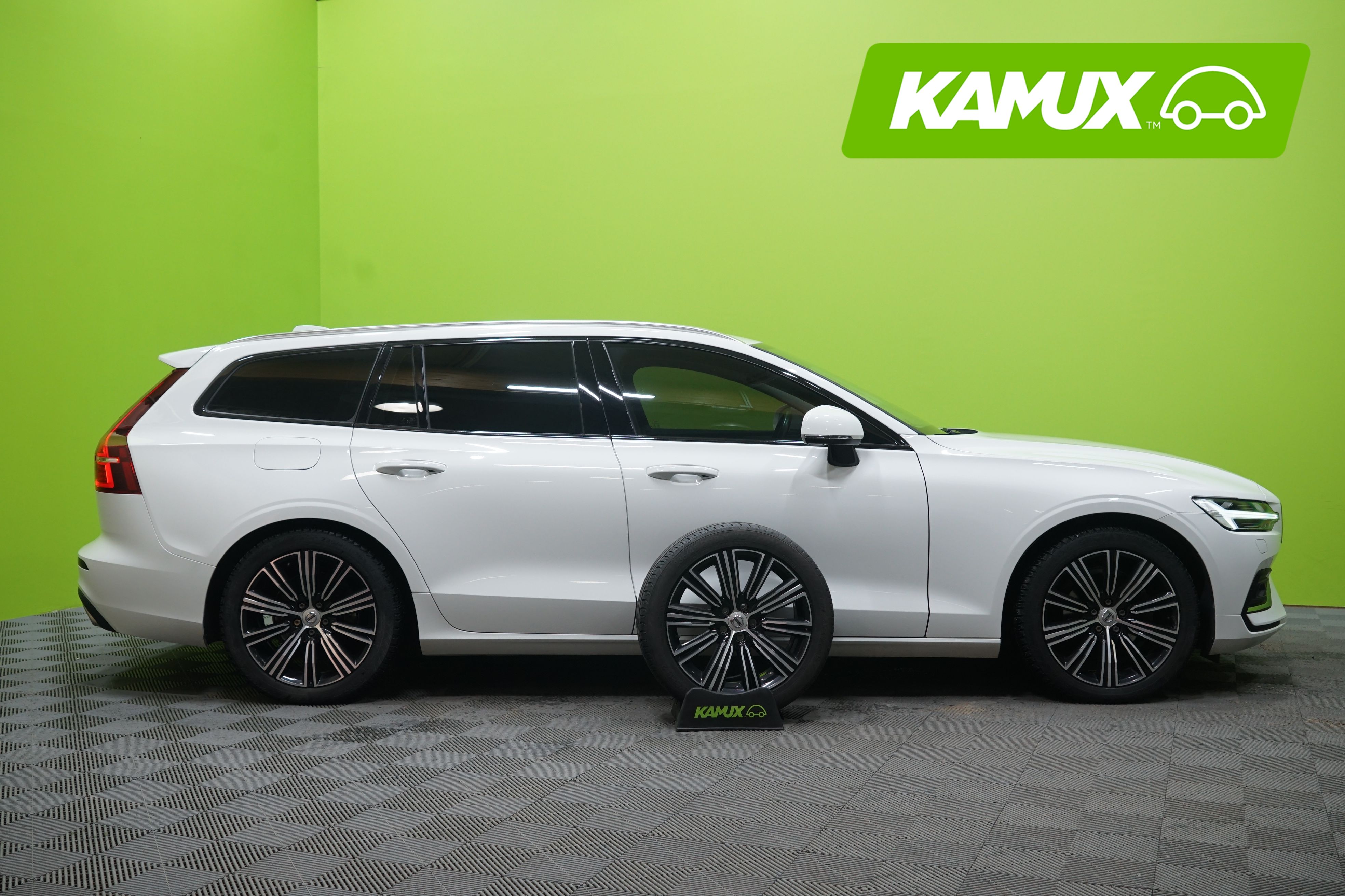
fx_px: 1382
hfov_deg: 51.9
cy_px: 448
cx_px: 672
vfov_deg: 35.9
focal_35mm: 37
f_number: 5.6
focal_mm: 37
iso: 800
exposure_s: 1/20
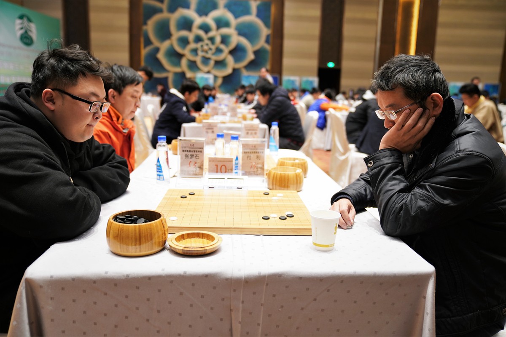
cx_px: 253
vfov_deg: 43.6
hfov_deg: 61.9
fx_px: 422
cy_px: 168
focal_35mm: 30
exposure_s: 1/30
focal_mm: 30
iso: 640
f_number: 2.8
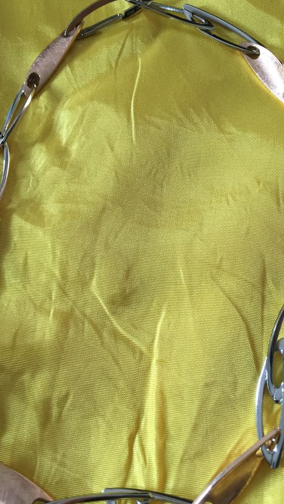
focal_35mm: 38
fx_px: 508
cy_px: 246
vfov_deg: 52.8
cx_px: 155
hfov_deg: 31.2
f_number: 2.2
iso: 125
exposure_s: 1/33
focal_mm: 4.15
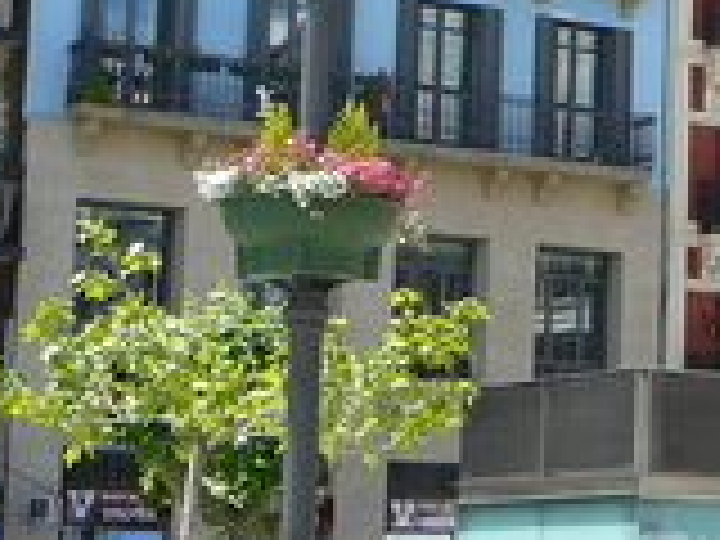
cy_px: 180
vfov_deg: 11.3
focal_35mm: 131
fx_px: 2725
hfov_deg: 13.7
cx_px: 1210
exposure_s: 1/800
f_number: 2.8
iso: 80
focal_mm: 5.2
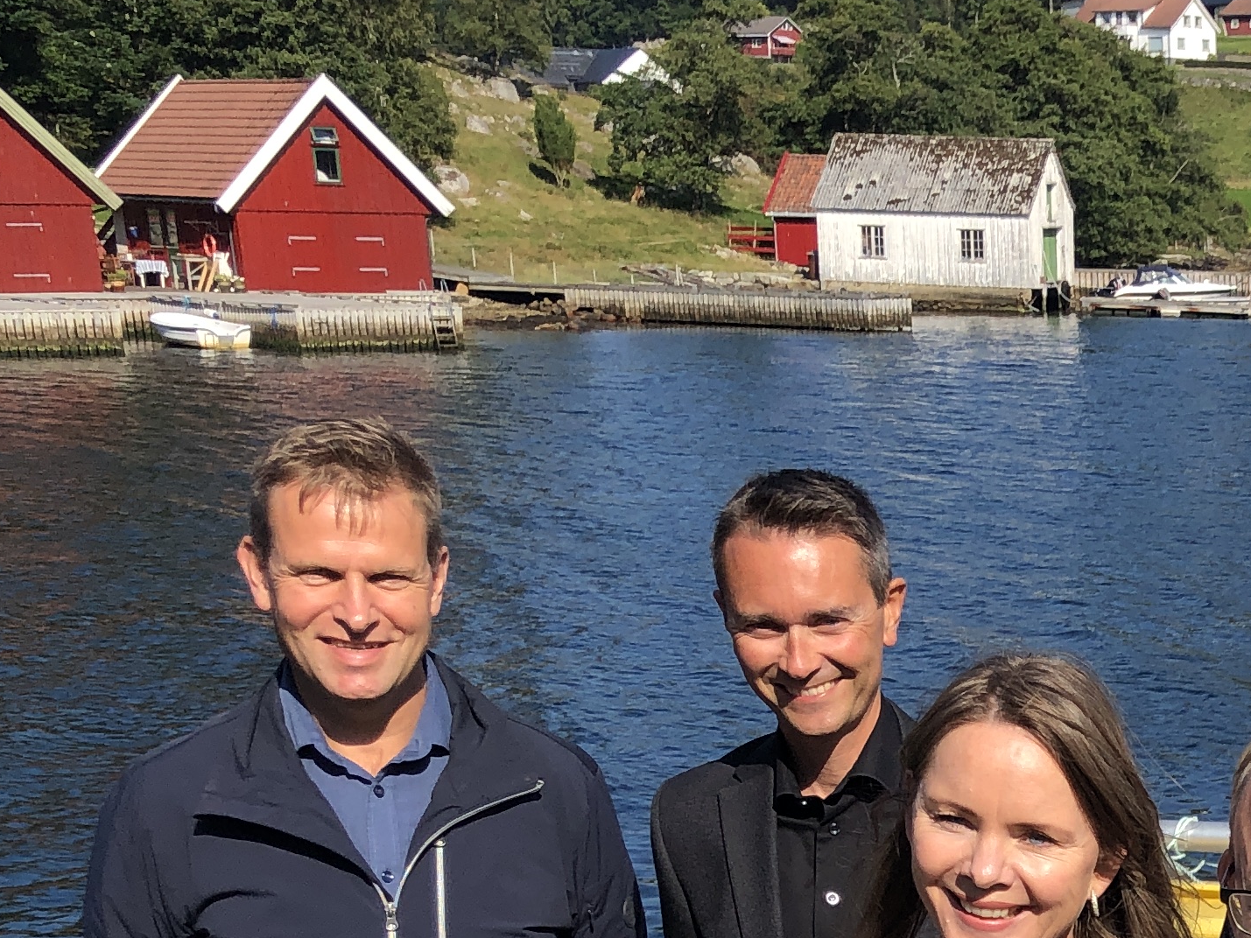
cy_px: 1212
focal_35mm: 79
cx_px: 1529
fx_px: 2855
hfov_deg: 22.6
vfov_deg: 17.5
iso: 20
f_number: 1.8
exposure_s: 1/1656
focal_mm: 4
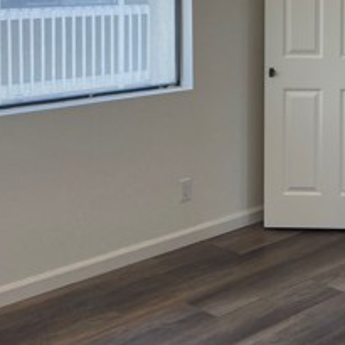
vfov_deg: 24.2
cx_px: 263
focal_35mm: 69
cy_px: 22
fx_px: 778
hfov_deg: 24.7
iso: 32
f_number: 1.6
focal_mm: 5.1
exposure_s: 1/126
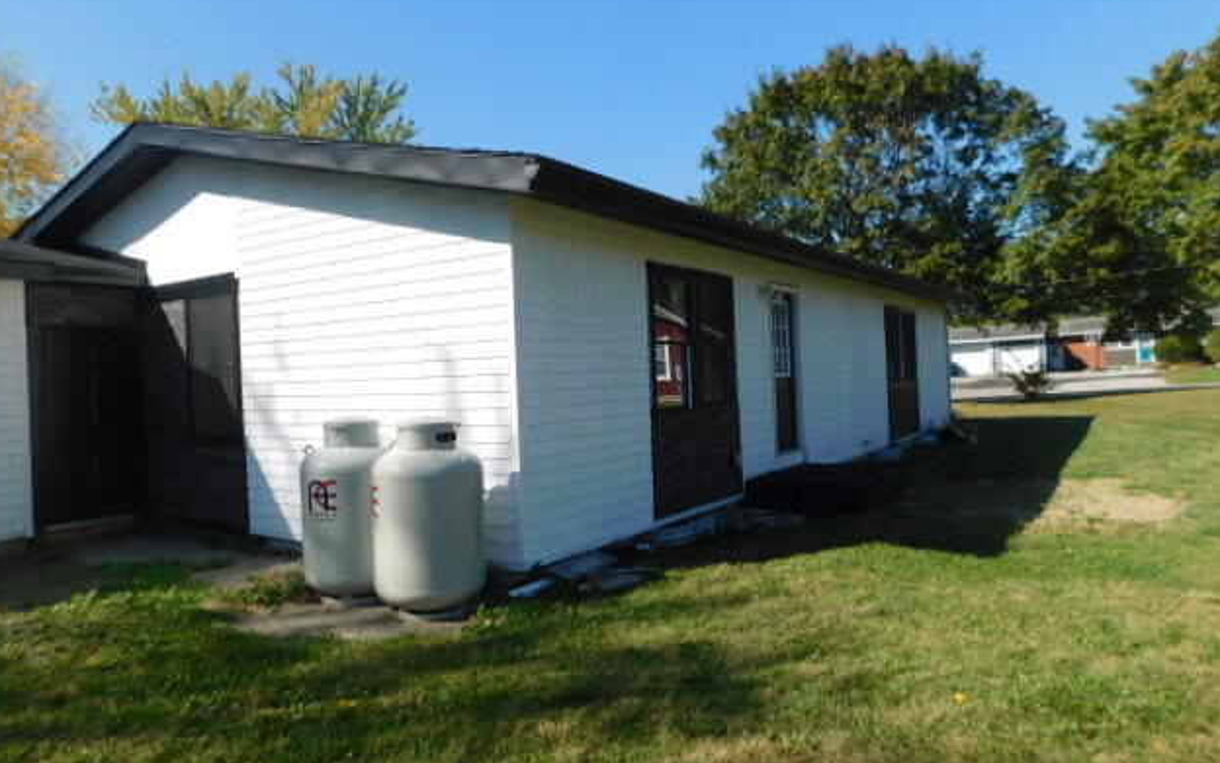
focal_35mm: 25
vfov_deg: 49.3
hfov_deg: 72.5
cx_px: 602
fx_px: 831
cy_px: 393
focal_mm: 4
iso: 125
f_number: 6
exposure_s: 1/400
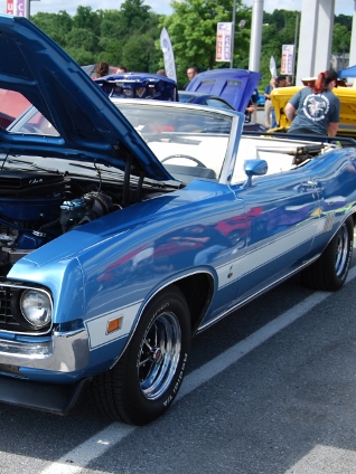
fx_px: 836
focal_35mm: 61
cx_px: 51
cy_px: 237
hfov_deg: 23.5
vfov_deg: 31.7
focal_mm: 28
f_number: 6.3
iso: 100
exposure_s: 1/160
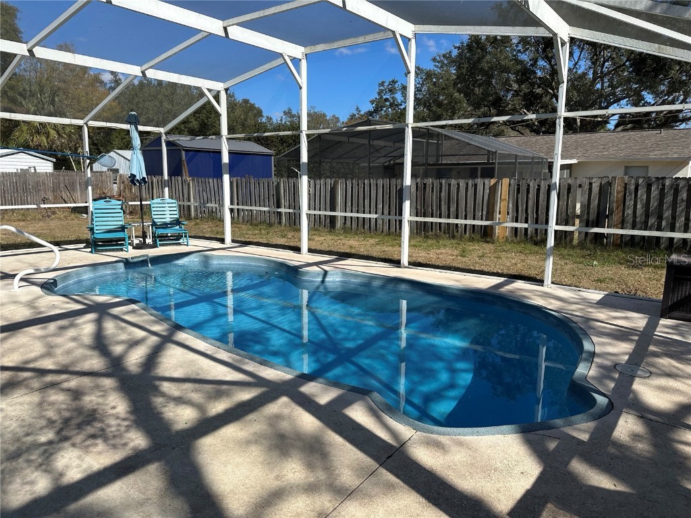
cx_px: 346
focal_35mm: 24
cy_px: 259
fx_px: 479
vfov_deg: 56.8
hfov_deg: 71.6
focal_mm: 6.86
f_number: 1.78
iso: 80
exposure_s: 1/3472
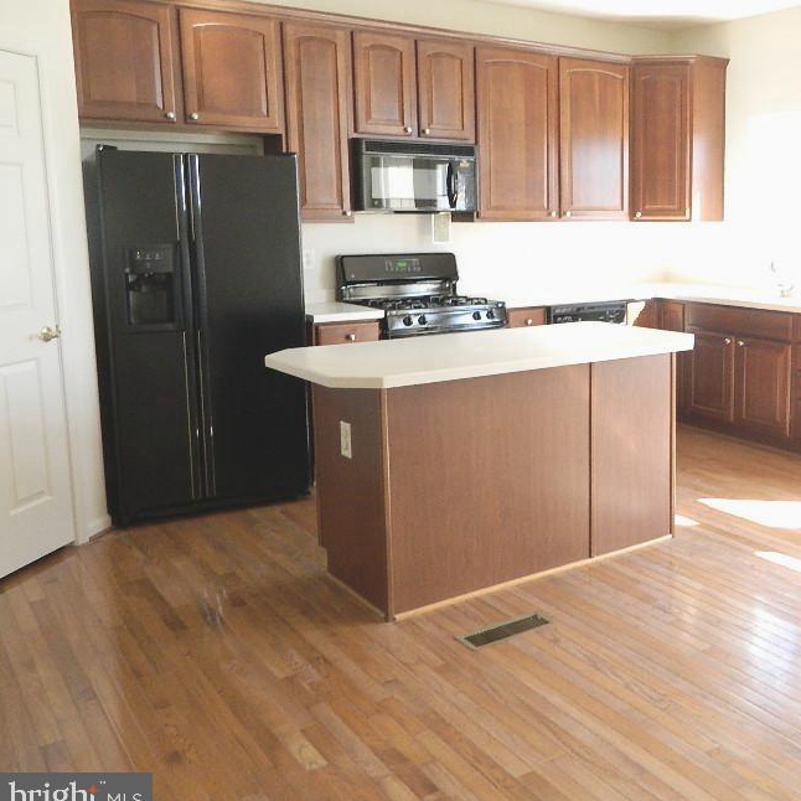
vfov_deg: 47.1
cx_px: 632
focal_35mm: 35
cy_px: 347
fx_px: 916
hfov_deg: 45.0
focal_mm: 4.5
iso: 220
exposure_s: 1/30
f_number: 3.1
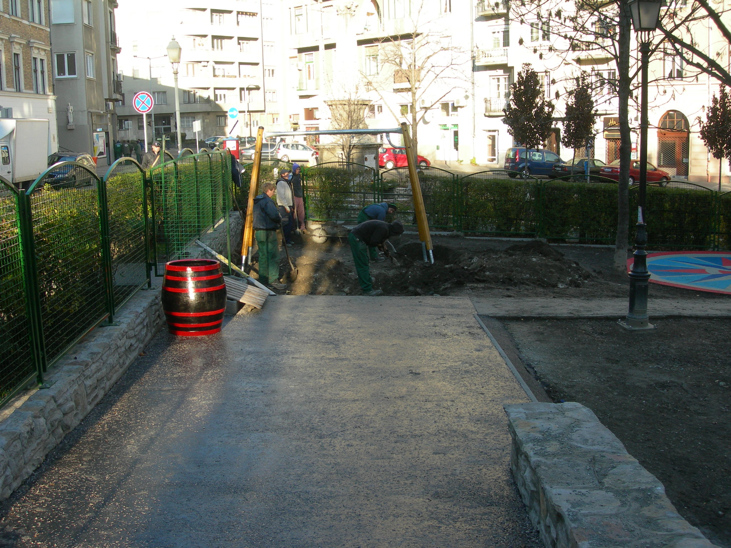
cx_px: 366
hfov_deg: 49.0
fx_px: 802
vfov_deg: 37.7
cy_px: 274
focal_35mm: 38
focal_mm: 7.8
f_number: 4.8
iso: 78
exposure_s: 1/114
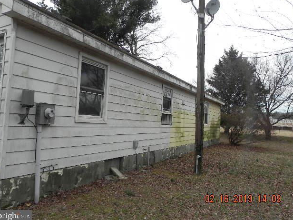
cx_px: 147
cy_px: 108
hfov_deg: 65.3
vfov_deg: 51.4
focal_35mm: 27
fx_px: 229
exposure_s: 1/223
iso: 160
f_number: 5.6
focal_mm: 4.6
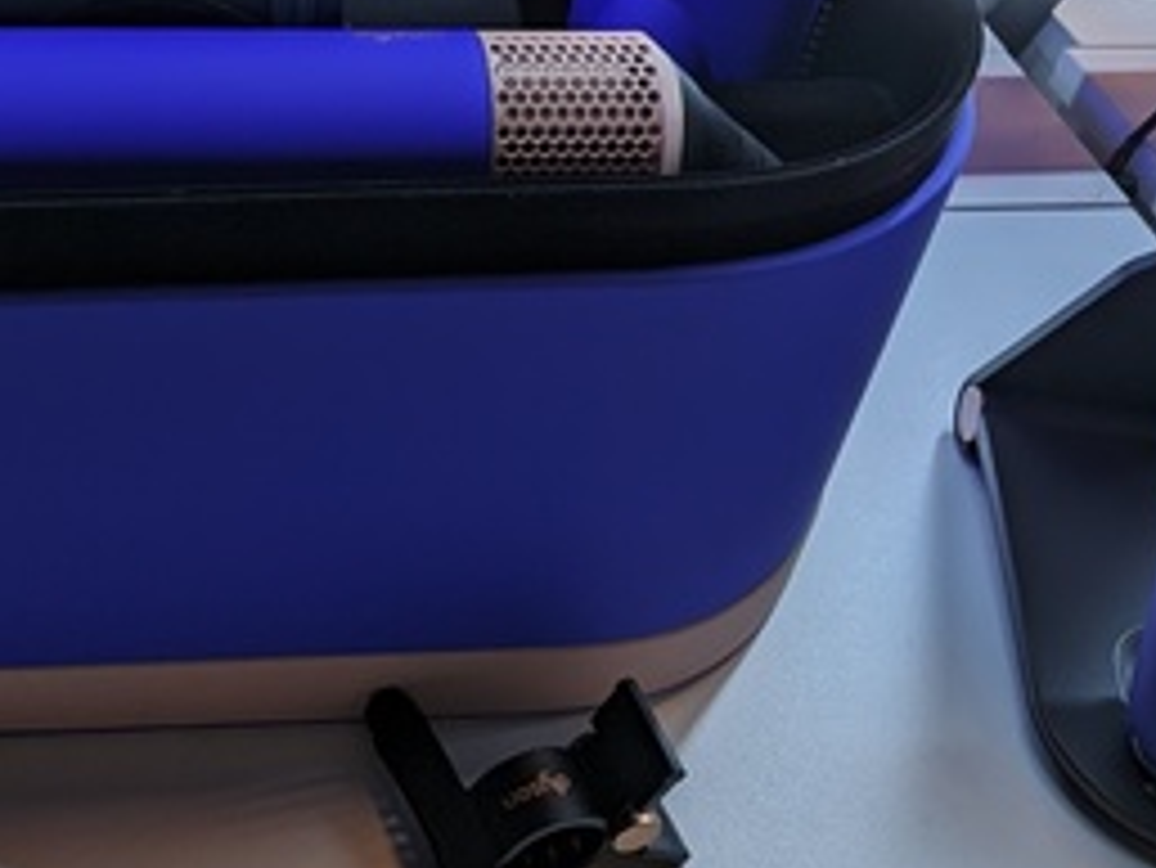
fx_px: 1437
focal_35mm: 43
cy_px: 198
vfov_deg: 32.9
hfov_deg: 41.3
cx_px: 175
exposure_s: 1/116
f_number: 2.2
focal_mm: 1.95
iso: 46
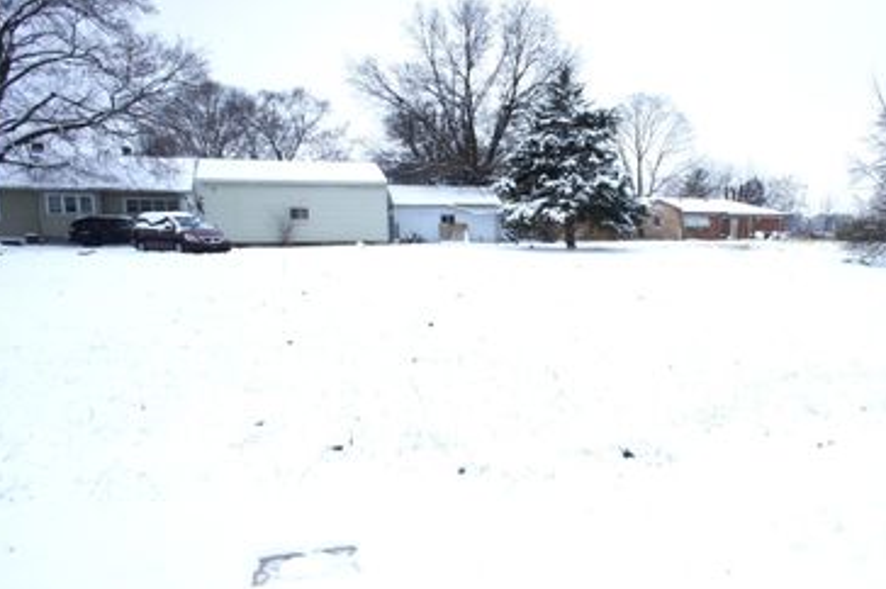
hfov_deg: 56.2
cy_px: 361
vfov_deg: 39.7
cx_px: 579
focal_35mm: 33
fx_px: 811
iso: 200
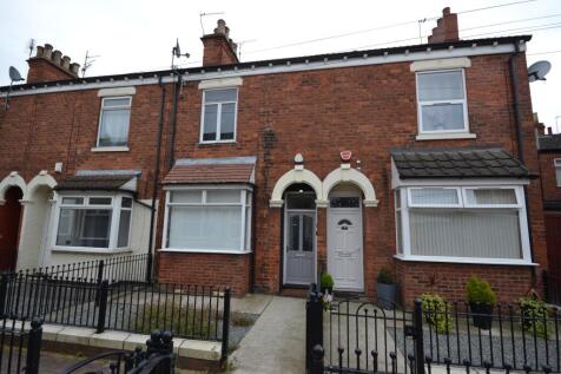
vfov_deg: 72.0
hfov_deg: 95.0
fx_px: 257
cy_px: 187
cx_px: 280
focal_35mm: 16
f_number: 7.1
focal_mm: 11
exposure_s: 1/200
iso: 100
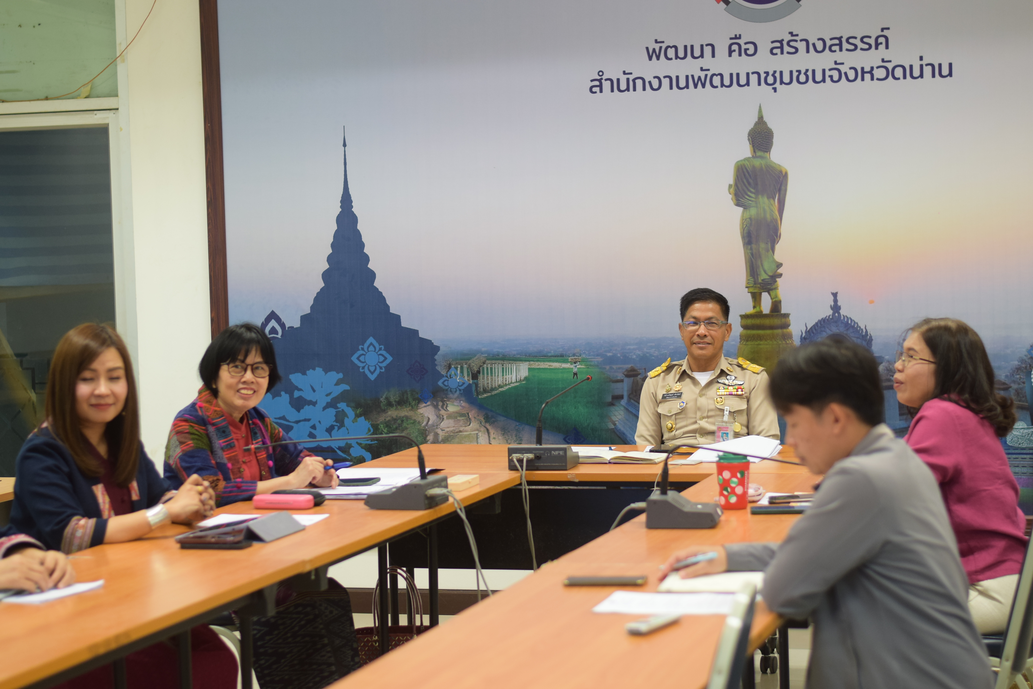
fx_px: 2153
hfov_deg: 27.0
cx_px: 516
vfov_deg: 18.2
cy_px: 344
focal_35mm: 75
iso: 500
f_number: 2.5
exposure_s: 1/125
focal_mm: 50
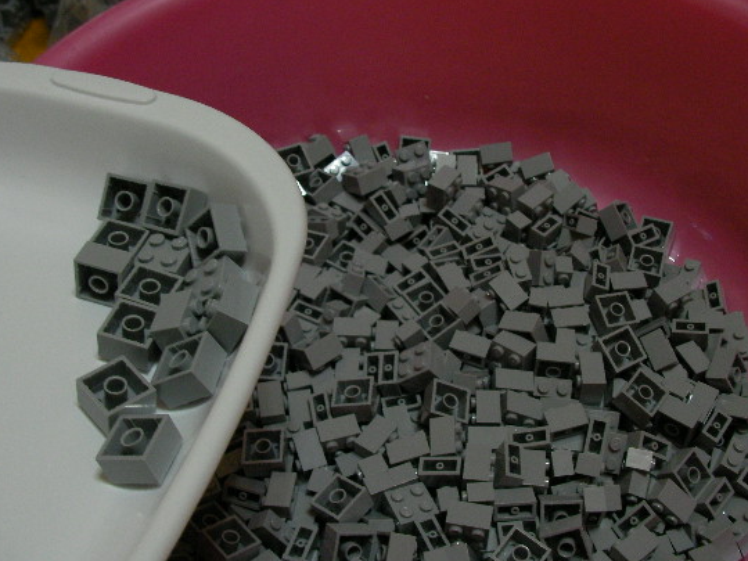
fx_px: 972
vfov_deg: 32.2
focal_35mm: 45
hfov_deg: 42.1
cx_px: 357
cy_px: 296
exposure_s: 1/14.8
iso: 200
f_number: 3.5
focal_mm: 6.3
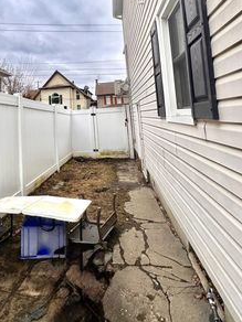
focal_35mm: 23
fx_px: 214
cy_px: 94
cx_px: 71
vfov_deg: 70.5
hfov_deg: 56.9
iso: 50
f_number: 2.2
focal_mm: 2.22
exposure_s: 1/749
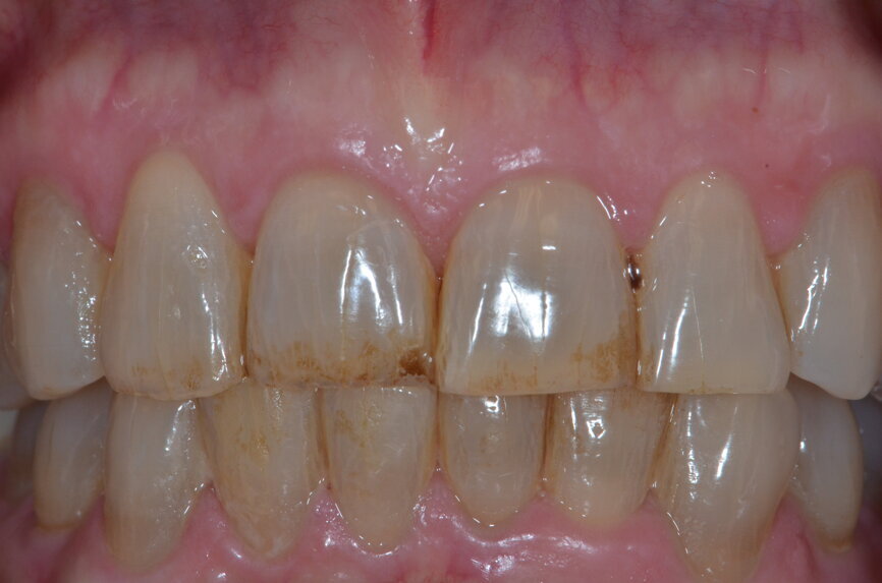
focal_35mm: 128
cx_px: 441
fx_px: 3116
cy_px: 292
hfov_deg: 16.1
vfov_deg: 10.7
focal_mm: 85
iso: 800
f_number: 32
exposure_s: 1/60
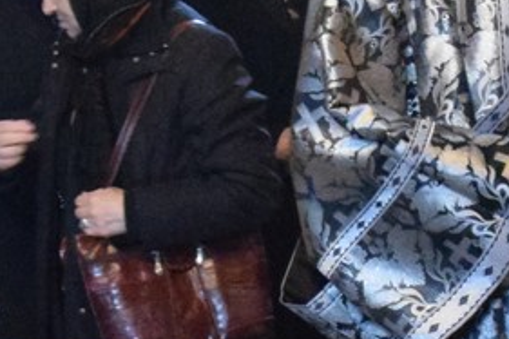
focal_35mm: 184
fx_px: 2600
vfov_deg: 7.4
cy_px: 301
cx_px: 397
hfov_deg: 11.1
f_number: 3.5
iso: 6400
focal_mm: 18
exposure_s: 1/60
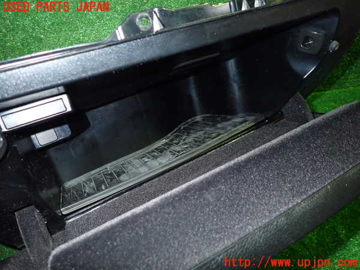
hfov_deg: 69.4
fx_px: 260
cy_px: 135
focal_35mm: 25
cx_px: 180
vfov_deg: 54.9
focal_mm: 4.5
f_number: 5.6
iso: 640
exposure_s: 1/30
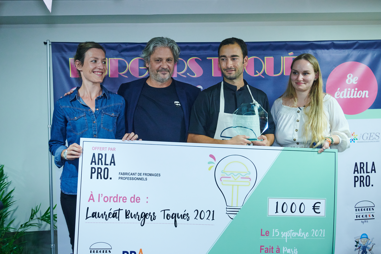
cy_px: 127
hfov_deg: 48.7
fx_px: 421
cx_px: 190
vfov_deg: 33.6
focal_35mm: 40
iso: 1600
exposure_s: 1/80
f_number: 4.5
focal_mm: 26.5
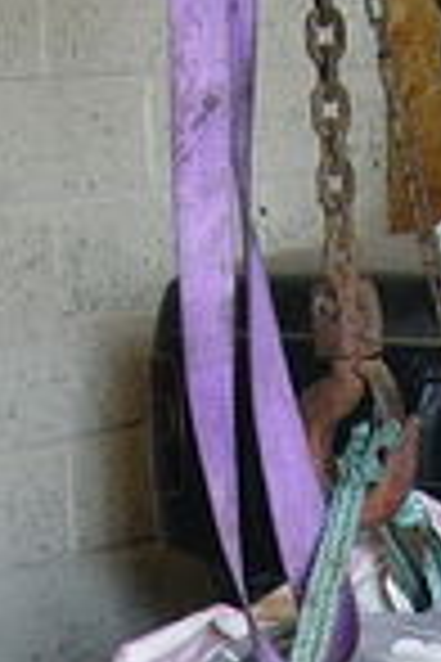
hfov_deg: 8.7
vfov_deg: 12.7
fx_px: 2903
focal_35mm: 158
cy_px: 815
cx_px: 279
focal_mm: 5.95
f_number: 2.8
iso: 100
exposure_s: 1/11
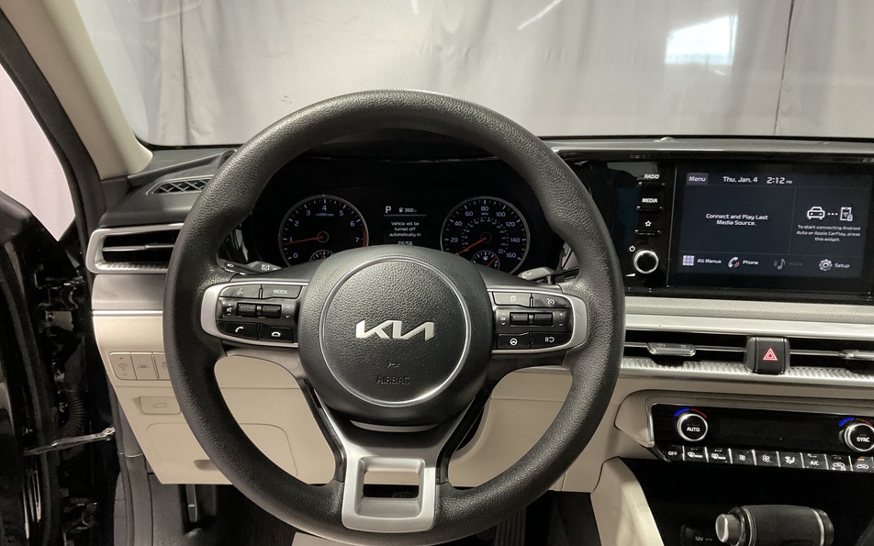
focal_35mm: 31
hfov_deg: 61.2
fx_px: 738
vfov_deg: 40.5
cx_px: 440
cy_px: 314
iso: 160
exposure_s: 1/60
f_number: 1.8
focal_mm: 3
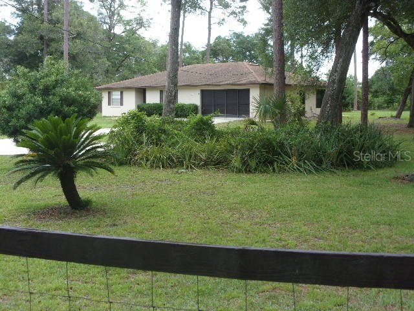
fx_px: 634
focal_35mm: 53
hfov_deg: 36.2
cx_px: 207
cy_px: 156
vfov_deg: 27.5
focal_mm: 9.5
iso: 80
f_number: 4.9
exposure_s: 1/100
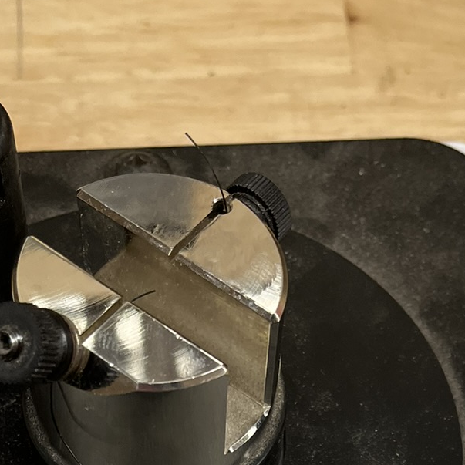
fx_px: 1185
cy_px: 781
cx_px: 217
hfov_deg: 22.2
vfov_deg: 18.5
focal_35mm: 78
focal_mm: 5.1
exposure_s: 1/120
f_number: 1.6
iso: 125
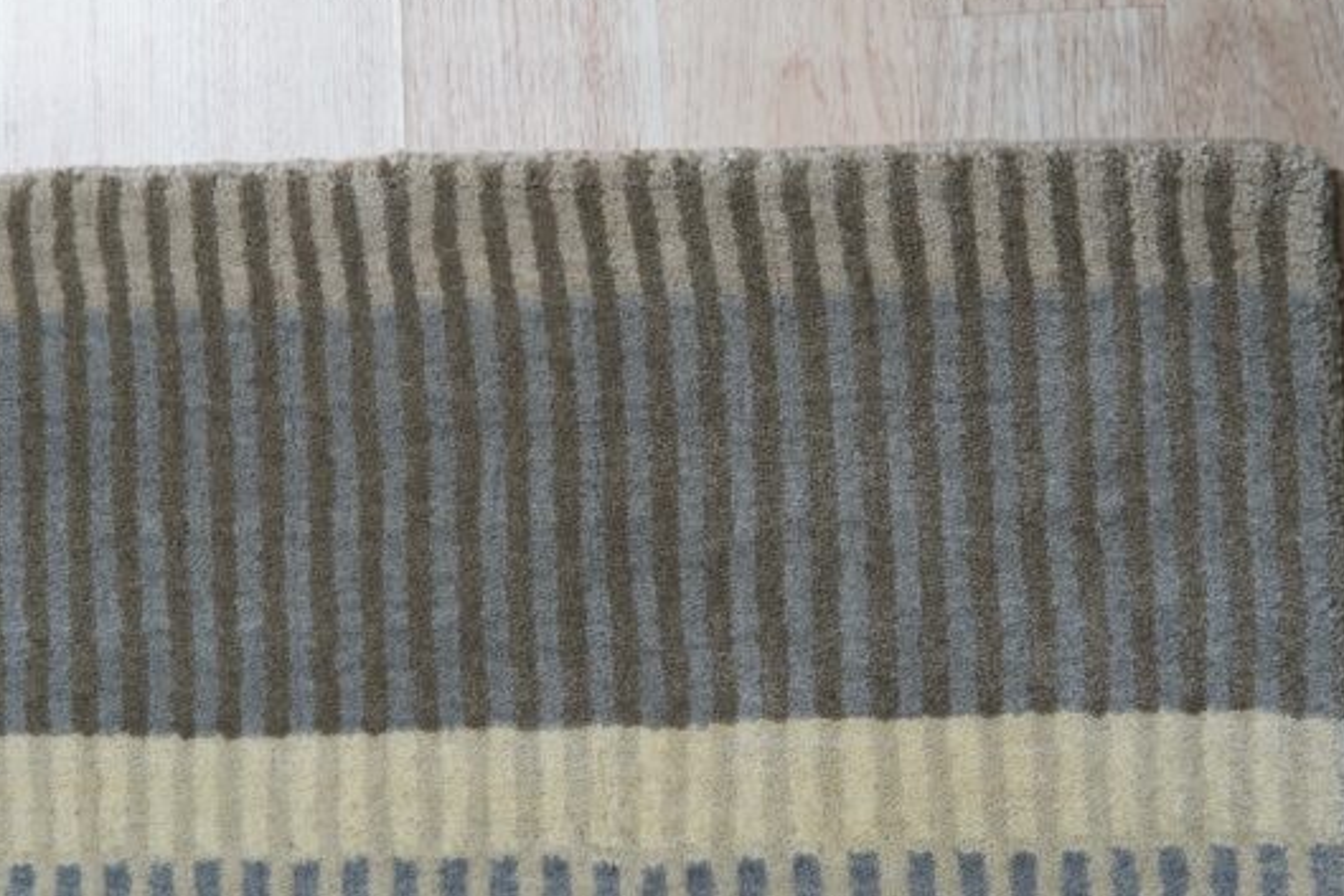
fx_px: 1904
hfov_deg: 38.8
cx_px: 749
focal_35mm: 51
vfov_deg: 26.5
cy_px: 409
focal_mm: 30
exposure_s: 1/320
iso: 800
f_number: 4
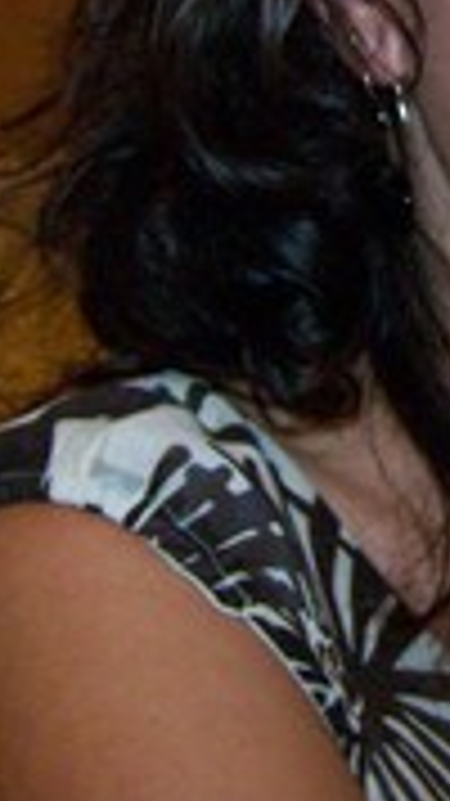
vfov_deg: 20.0
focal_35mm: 105
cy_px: 94
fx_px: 2229
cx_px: 652
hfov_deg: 11.1
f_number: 2.8
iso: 400
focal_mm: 6.3
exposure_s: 1/60
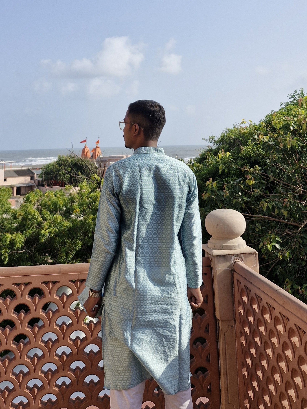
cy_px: 202
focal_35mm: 25
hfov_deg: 54.8
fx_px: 296
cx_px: 144
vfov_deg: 69.4
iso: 50
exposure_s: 1/2500
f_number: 1.8
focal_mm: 5.54
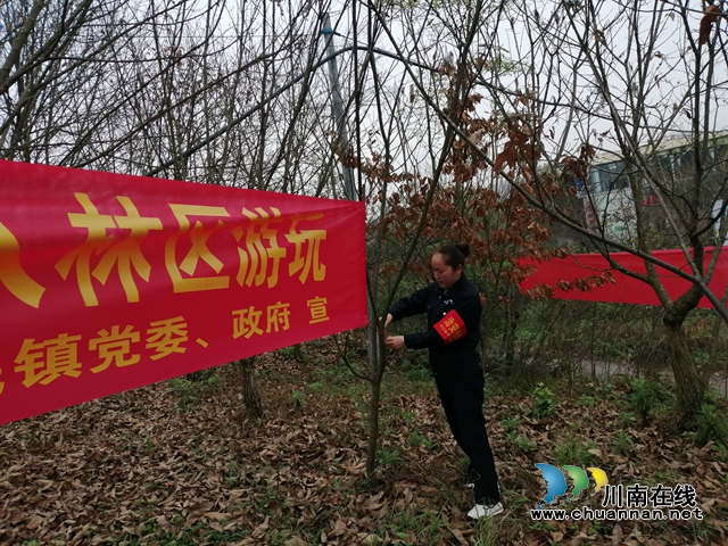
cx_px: 364
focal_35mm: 26
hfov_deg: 67.3
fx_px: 547
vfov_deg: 53.1
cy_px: 273
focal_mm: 3.62
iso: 125
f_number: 1.8
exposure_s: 1/900
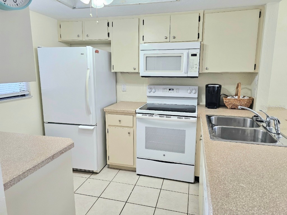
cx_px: 144
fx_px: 191
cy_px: 108
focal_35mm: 23
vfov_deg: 58.9
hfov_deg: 73.9
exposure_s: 1/120
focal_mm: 6.3
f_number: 1.7
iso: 160
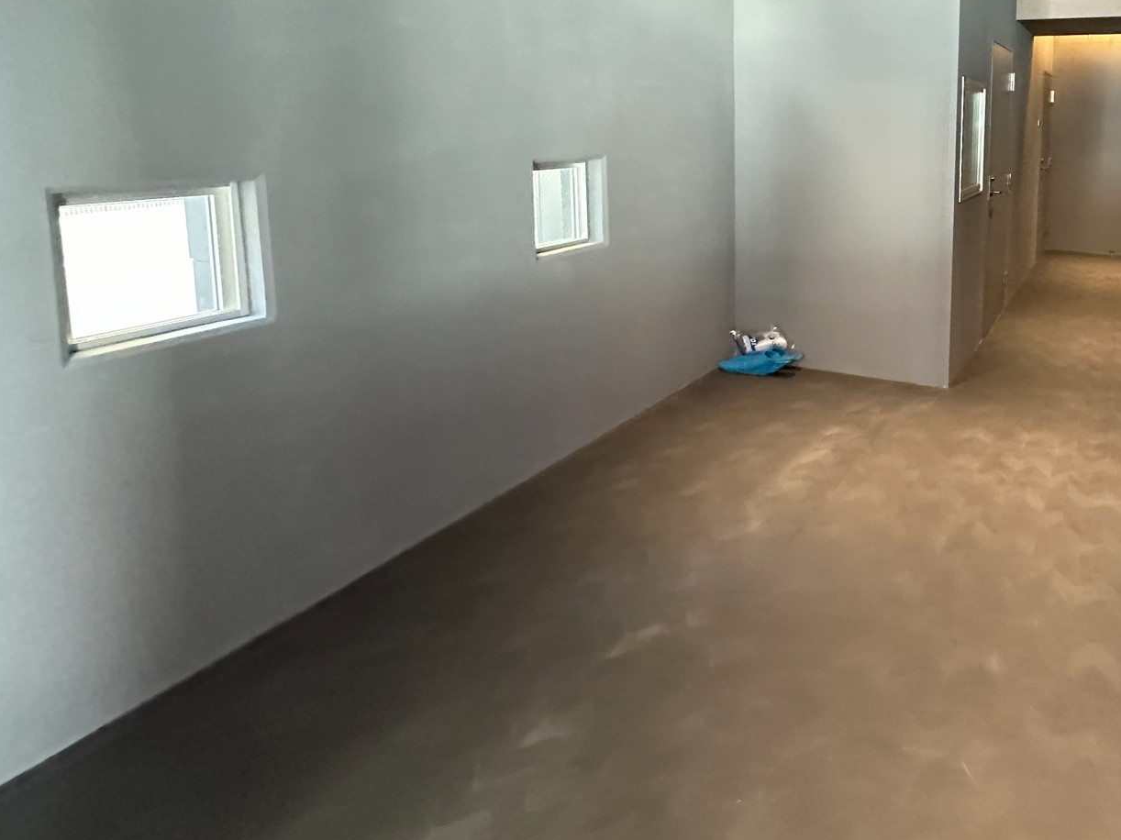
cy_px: 197
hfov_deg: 69.9
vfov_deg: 57.6
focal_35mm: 22
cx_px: 876
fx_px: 712
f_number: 2.2
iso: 800
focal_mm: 2.22
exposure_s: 1/60
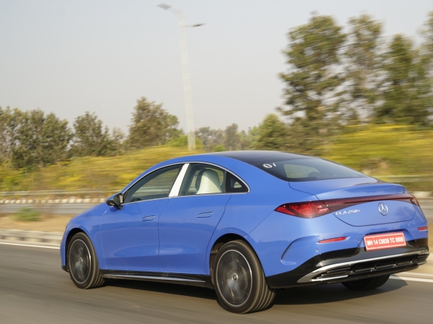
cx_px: 276
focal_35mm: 63
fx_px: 788
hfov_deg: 30.6
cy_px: 194
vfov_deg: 23.2
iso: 100
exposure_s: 1/30
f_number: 7.1
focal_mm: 48
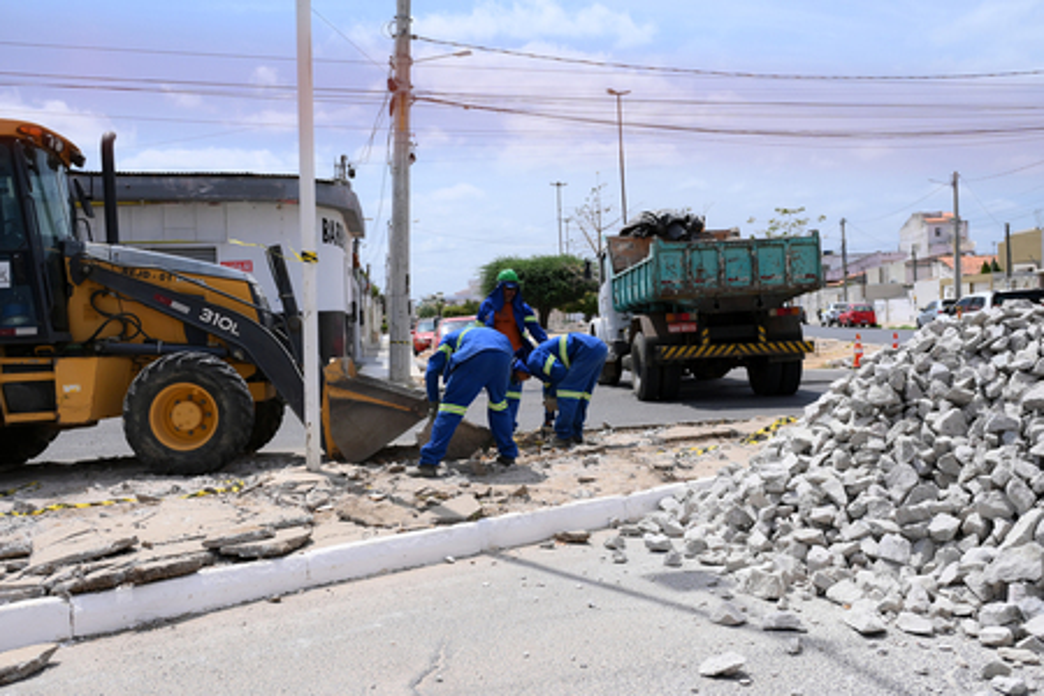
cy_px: 348
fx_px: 1015
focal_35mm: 35
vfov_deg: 37.9
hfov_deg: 54.4
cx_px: 522
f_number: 4.5
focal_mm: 35
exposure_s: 1/6400
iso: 500
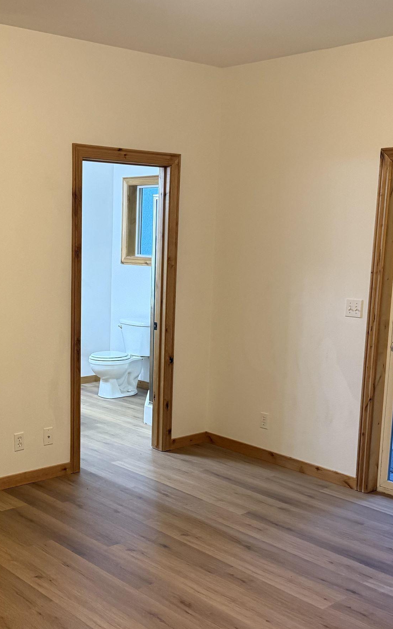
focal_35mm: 44
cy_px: 366
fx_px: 754
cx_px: 120
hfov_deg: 28.9
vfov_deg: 45.1
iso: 400
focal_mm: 6.76
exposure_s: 1/60
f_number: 1.78
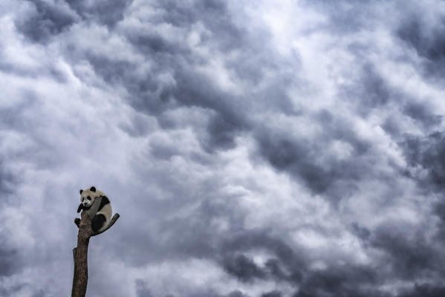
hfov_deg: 28.8
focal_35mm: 70
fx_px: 866
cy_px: 148
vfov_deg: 19.5
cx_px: 222
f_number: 18
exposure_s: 1/125
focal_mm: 70
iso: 100
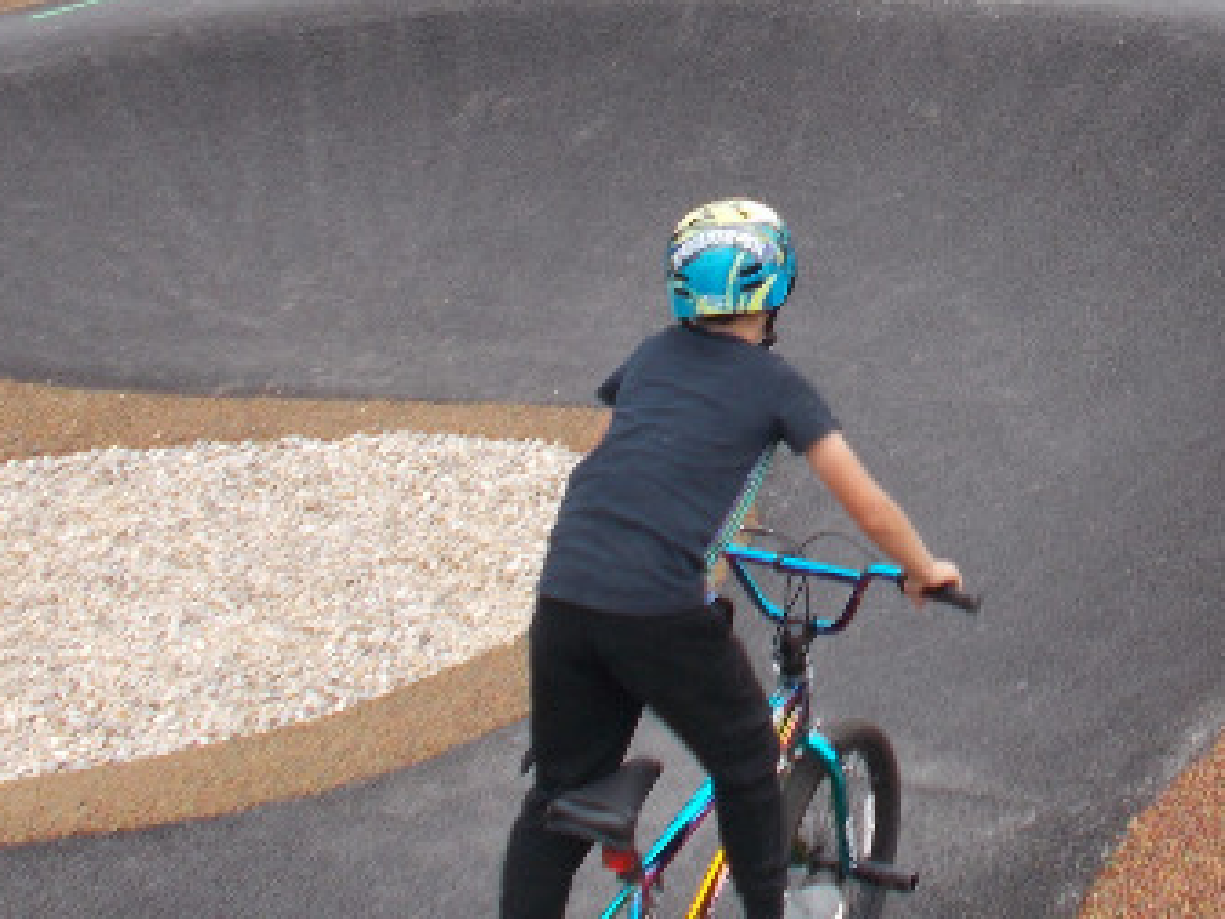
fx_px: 2866
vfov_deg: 17.5
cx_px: 1112
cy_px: -146
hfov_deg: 23.5
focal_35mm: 81
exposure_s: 1/250
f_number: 3.6
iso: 80
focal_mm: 6
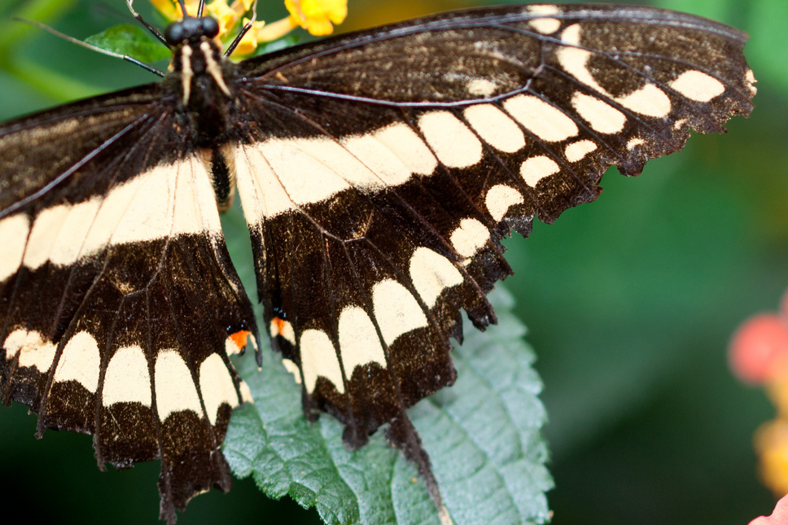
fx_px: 4946
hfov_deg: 9.1
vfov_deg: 6.1
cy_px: 230
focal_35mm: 226
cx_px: 304
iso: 200
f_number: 2.8
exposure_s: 1/125
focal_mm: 90
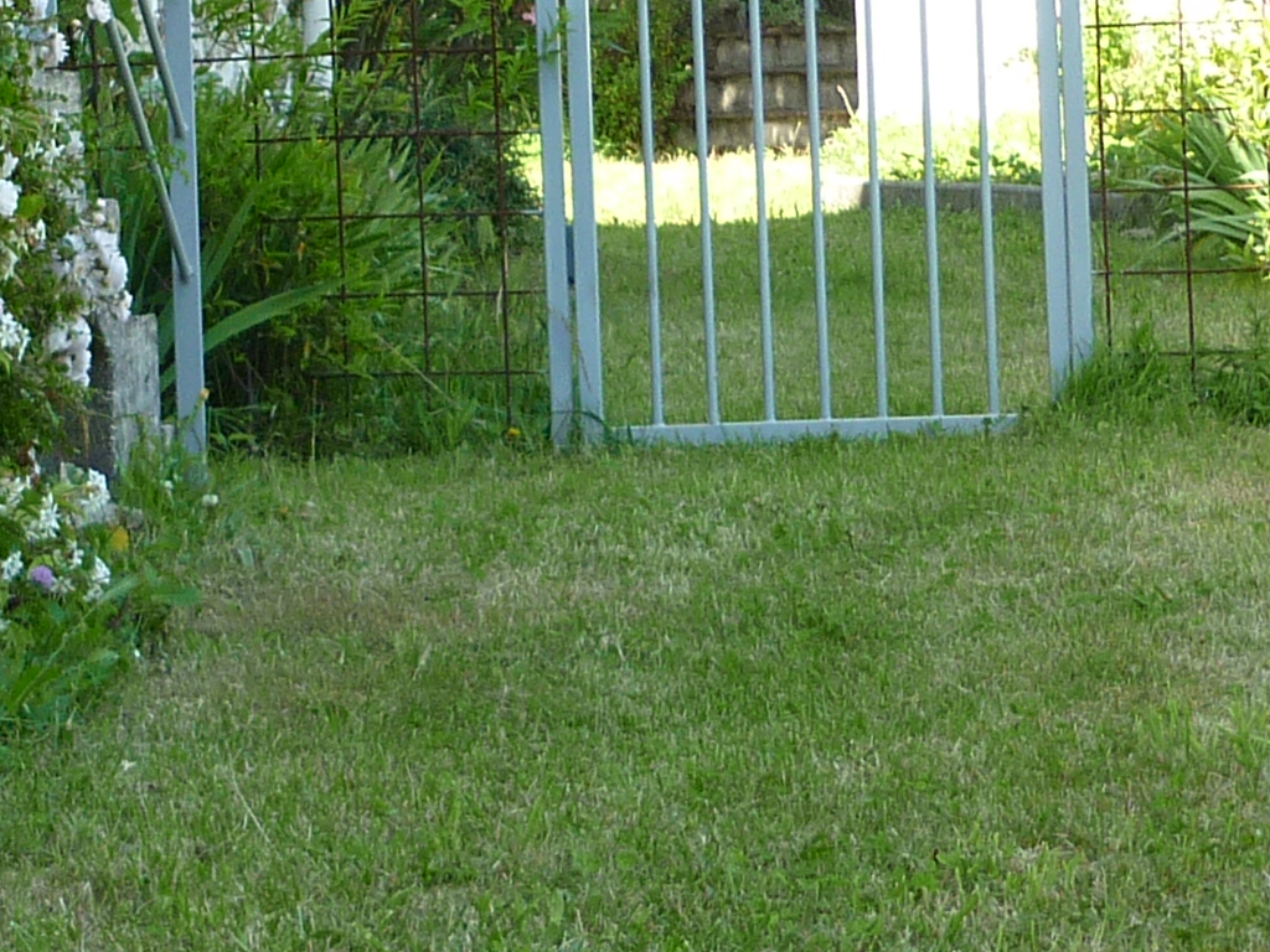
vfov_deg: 9.3
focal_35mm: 160
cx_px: 215
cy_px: 201
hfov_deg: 12.3
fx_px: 5870
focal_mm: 7.4
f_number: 3.1
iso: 80
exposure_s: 1/160
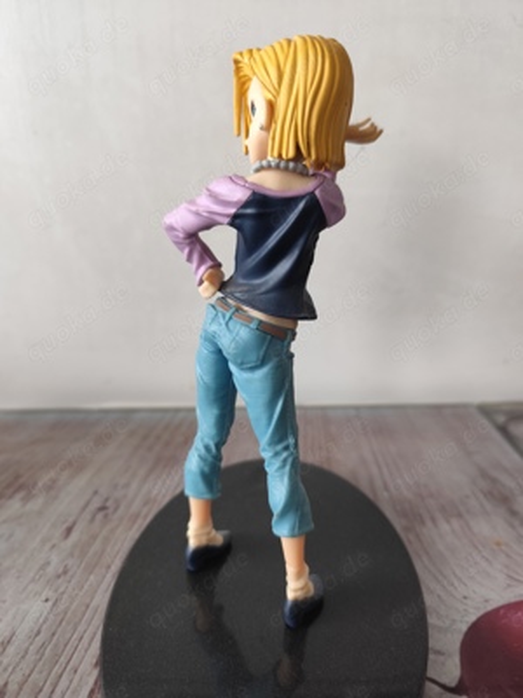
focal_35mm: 23
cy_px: 349
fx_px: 463
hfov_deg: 58.9
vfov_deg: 73.9
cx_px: 262
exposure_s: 1/50
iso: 800
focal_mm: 6.14
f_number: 1.65
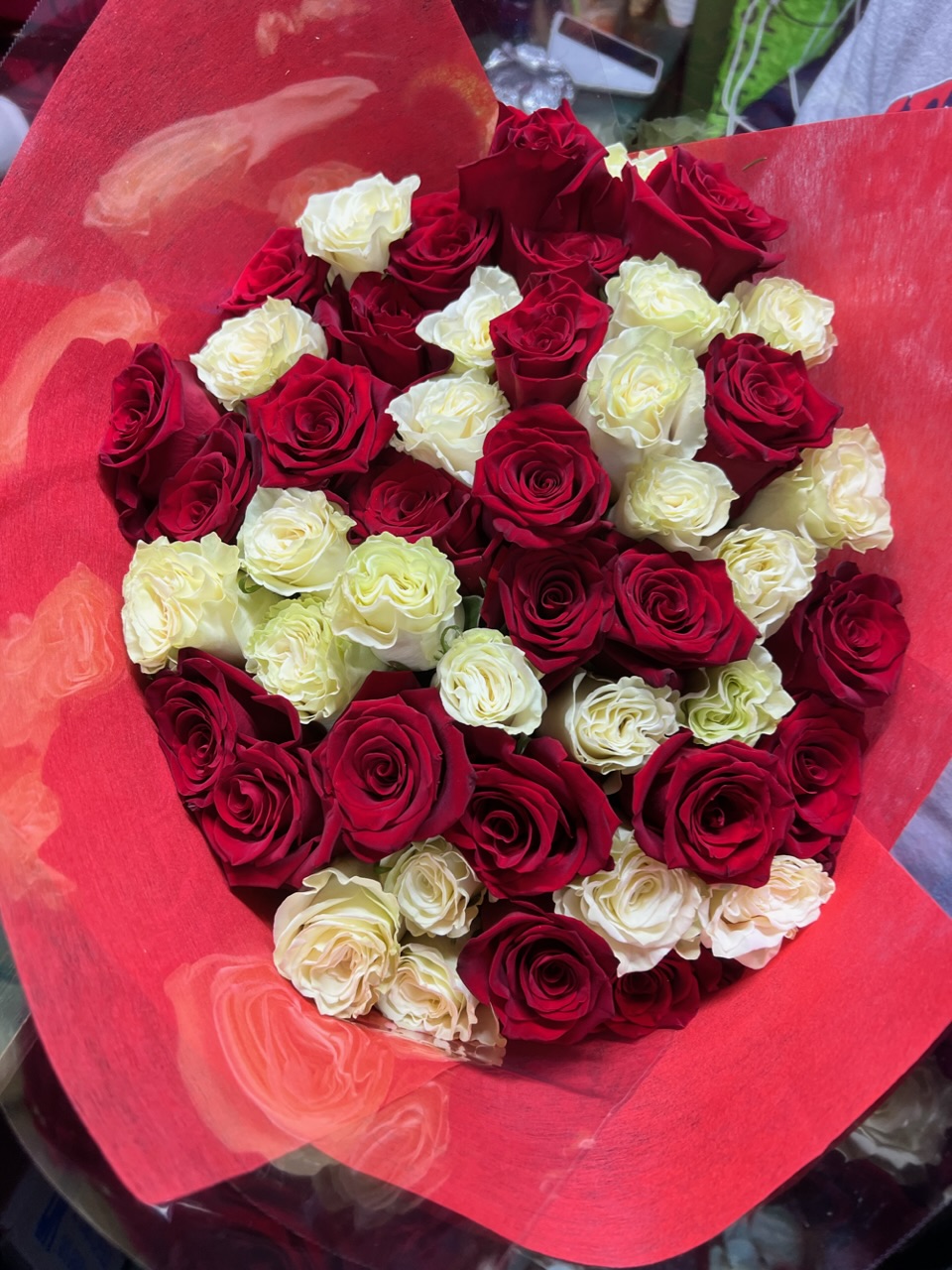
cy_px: 635
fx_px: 953
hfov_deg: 53.1
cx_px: 476
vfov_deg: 67.3
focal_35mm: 26
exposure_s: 1/120
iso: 80
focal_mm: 5.7
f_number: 1.5
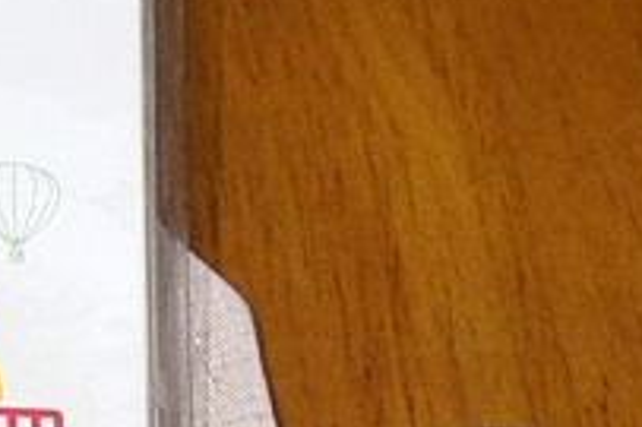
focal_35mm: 219
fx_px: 3906
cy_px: 672
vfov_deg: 6.2
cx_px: -70
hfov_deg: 9.3
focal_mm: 33
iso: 1250
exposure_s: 1/60
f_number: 4.5
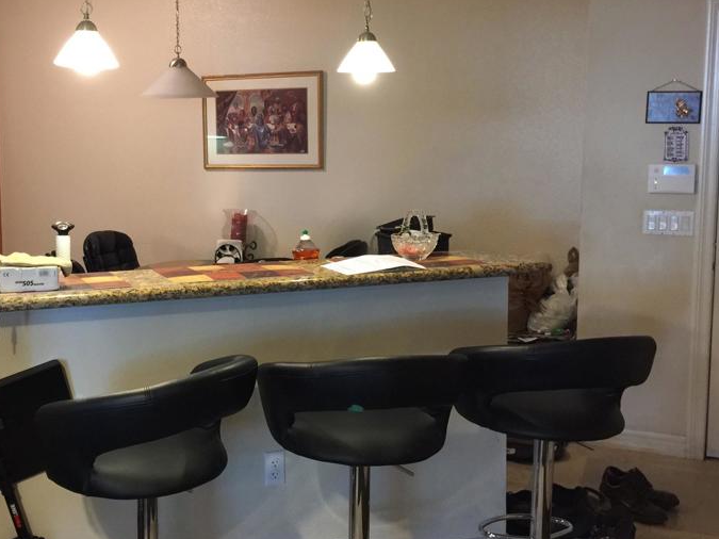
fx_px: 914
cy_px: 243
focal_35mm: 44
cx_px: 228
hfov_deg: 42.3
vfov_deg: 32.8
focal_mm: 4.15
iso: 125
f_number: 2.2
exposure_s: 1/15
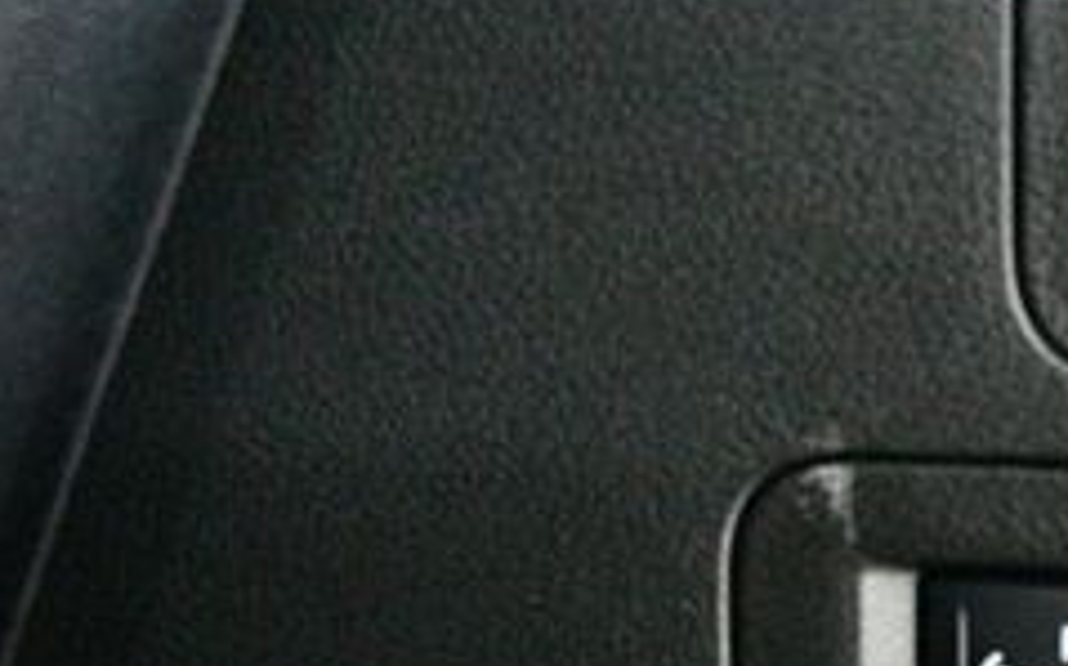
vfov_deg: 15.8
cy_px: 536
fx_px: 2385
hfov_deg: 23.9
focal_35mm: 82
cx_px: 1126
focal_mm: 20
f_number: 3.5
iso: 12800
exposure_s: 1/60
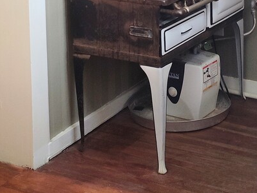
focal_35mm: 83
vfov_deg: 16.7
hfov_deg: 23.4
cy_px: -66
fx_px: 616
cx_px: 174
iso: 900
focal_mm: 5.56
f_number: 1.8
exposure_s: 1/60
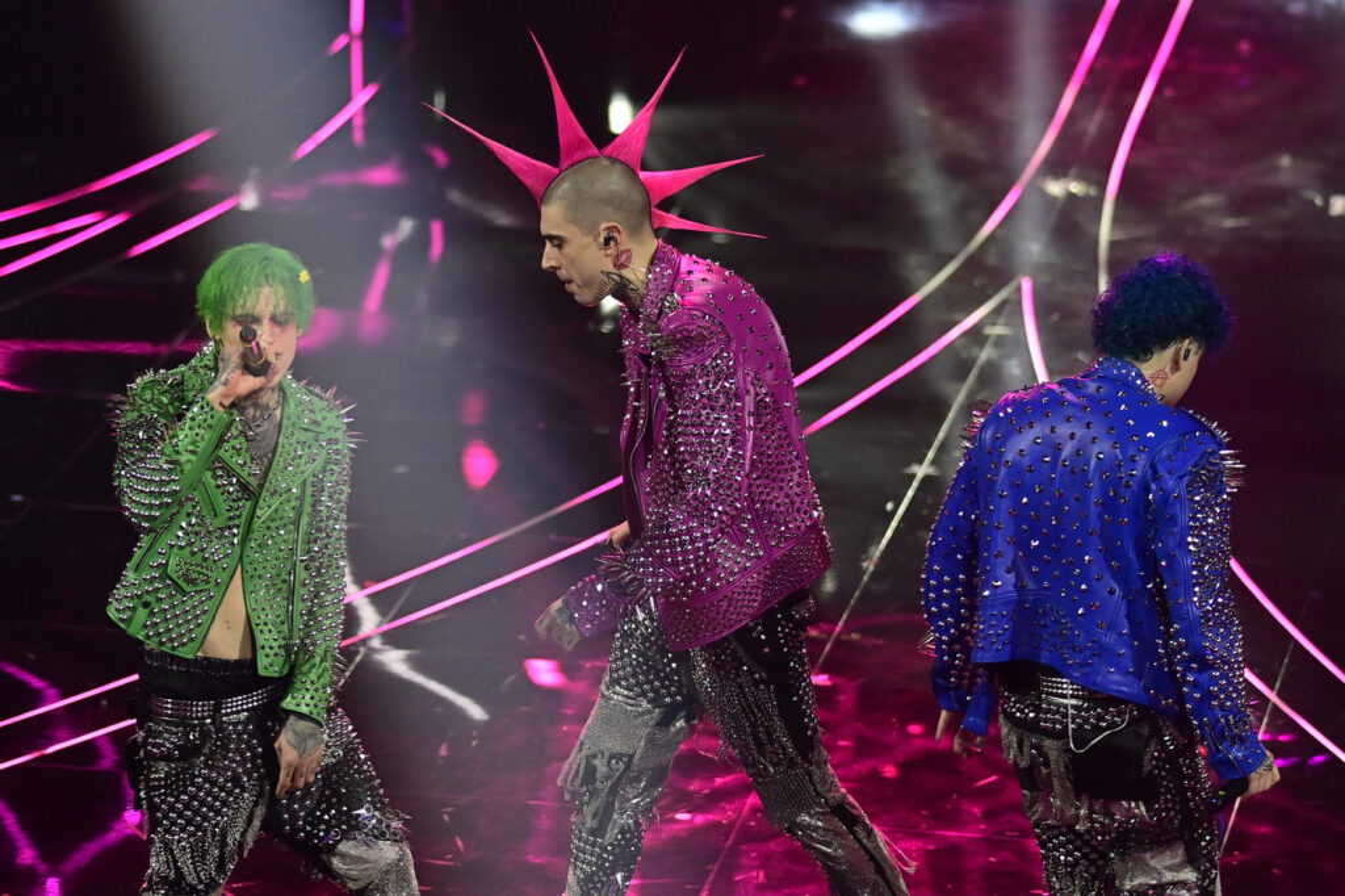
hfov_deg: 12.1
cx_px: 672
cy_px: 448
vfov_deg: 8.1
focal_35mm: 170
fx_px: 6349
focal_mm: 170
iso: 4000
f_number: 2.8
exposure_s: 1/640
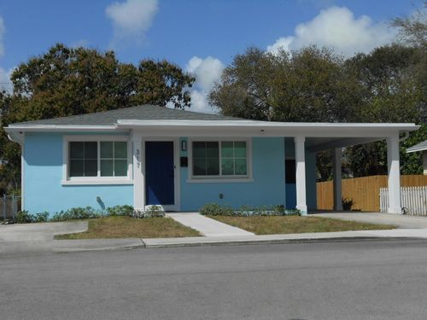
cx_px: 214
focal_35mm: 49
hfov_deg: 38.9
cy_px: 160
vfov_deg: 29.7
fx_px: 604
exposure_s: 1/1250
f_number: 4.8
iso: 80
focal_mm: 8.8
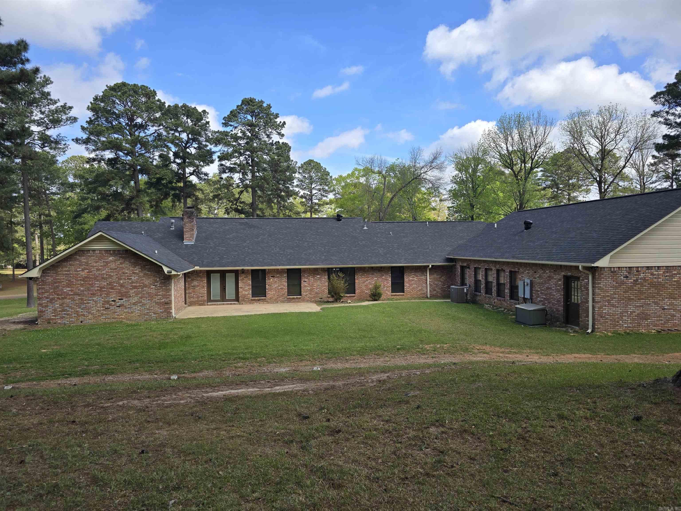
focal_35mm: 23
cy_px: 256
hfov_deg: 73.9
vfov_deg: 58.9
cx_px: 340
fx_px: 452
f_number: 1.7
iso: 12
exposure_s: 1/476
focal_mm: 6.3
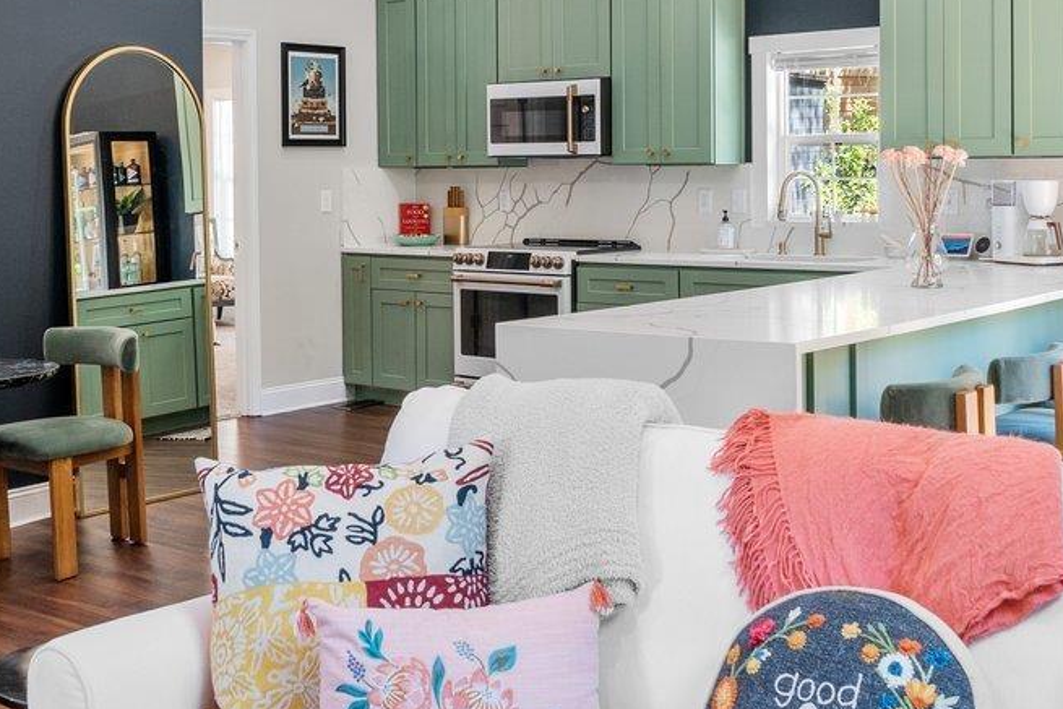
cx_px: 458
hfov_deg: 39.5
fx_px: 1477
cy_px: 161
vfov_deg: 26.6
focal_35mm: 50
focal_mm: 16
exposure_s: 1/5
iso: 250
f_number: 9
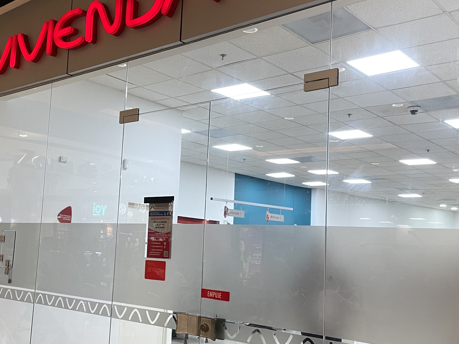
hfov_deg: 49.7
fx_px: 491
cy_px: 163
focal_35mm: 37
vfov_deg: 38.7
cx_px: 177
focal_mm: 4.2
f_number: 1.6
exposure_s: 1/60
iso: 80
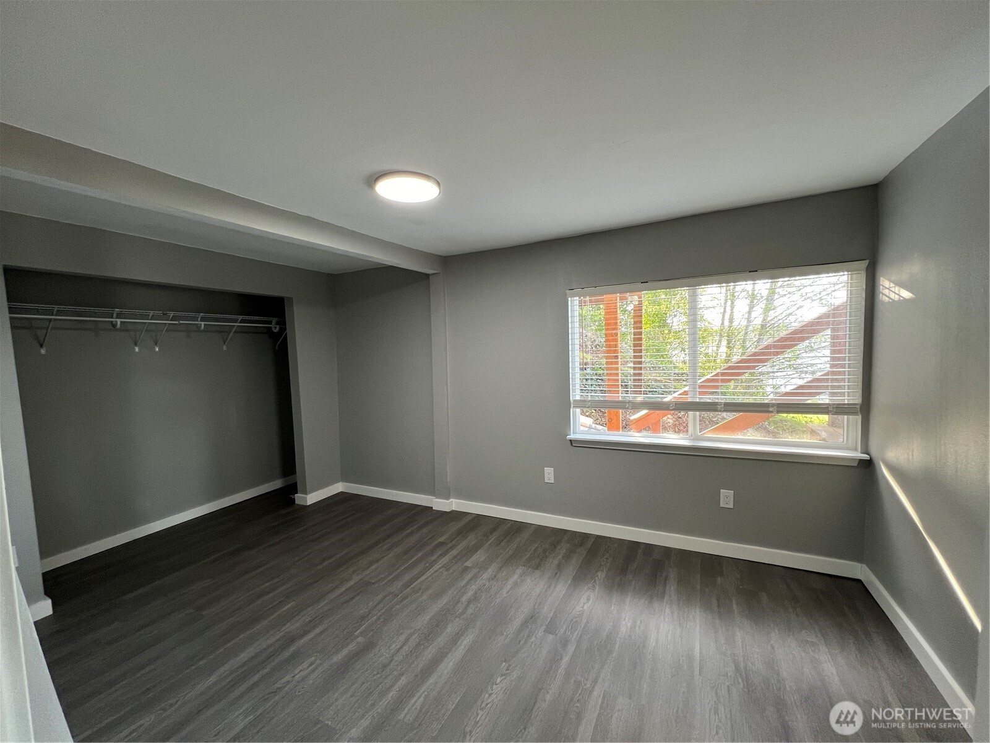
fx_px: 372
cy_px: 372
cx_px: 495
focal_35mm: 13
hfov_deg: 106.2
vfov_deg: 89.9
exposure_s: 1/60
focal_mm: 1.57
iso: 160
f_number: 1.8
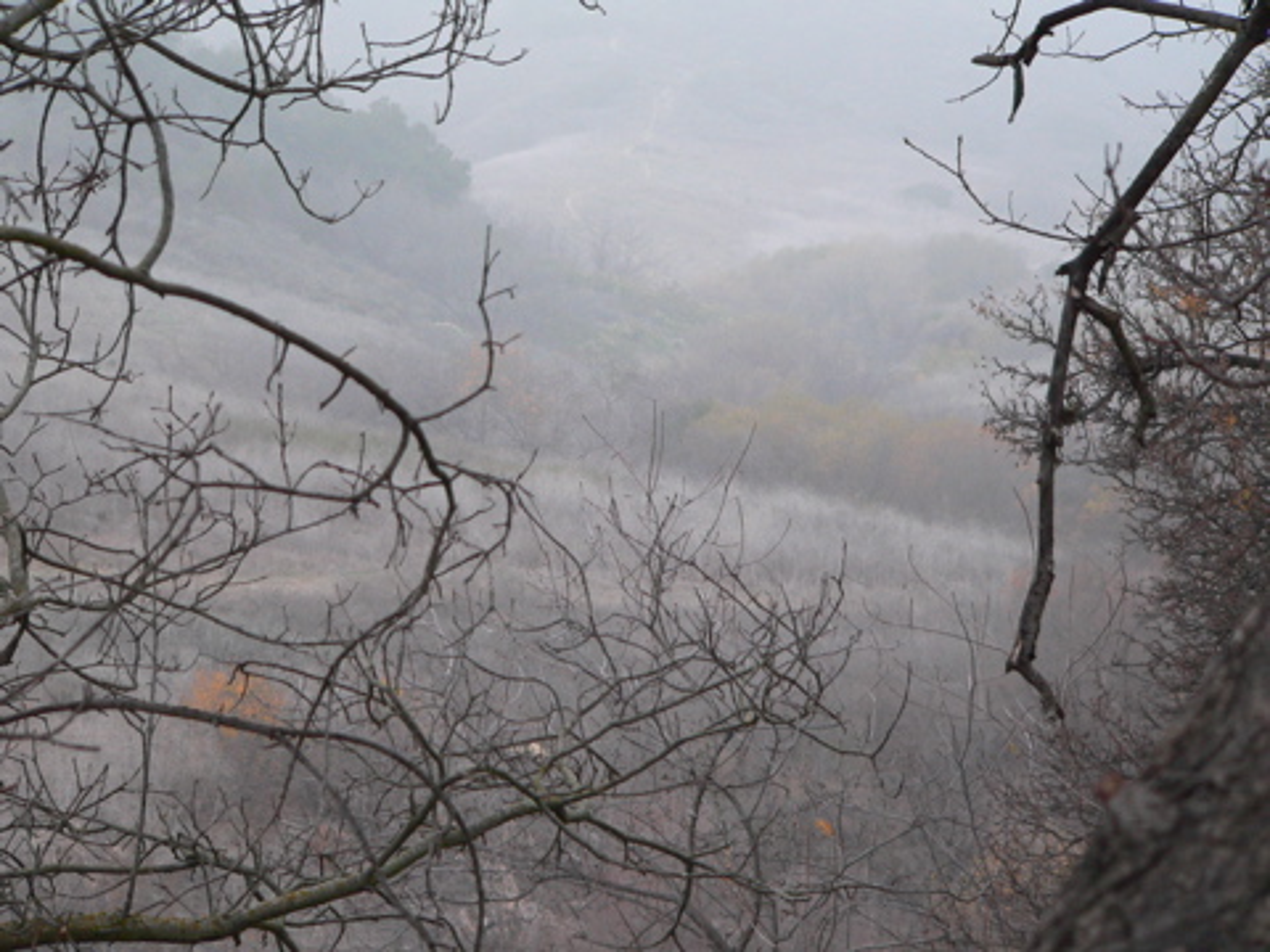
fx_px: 4586
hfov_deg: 15.8
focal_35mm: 125
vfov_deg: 11.9
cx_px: 635
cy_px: 476
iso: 200
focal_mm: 20.8
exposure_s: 1/20
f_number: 2.8
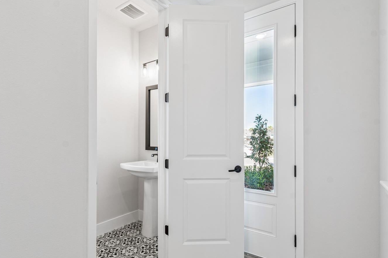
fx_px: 194
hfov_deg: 90.0
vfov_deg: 67.3
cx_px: 187
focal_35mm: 18
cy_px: 132
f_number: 7.1
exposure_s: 1/5
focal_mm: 10
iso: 100
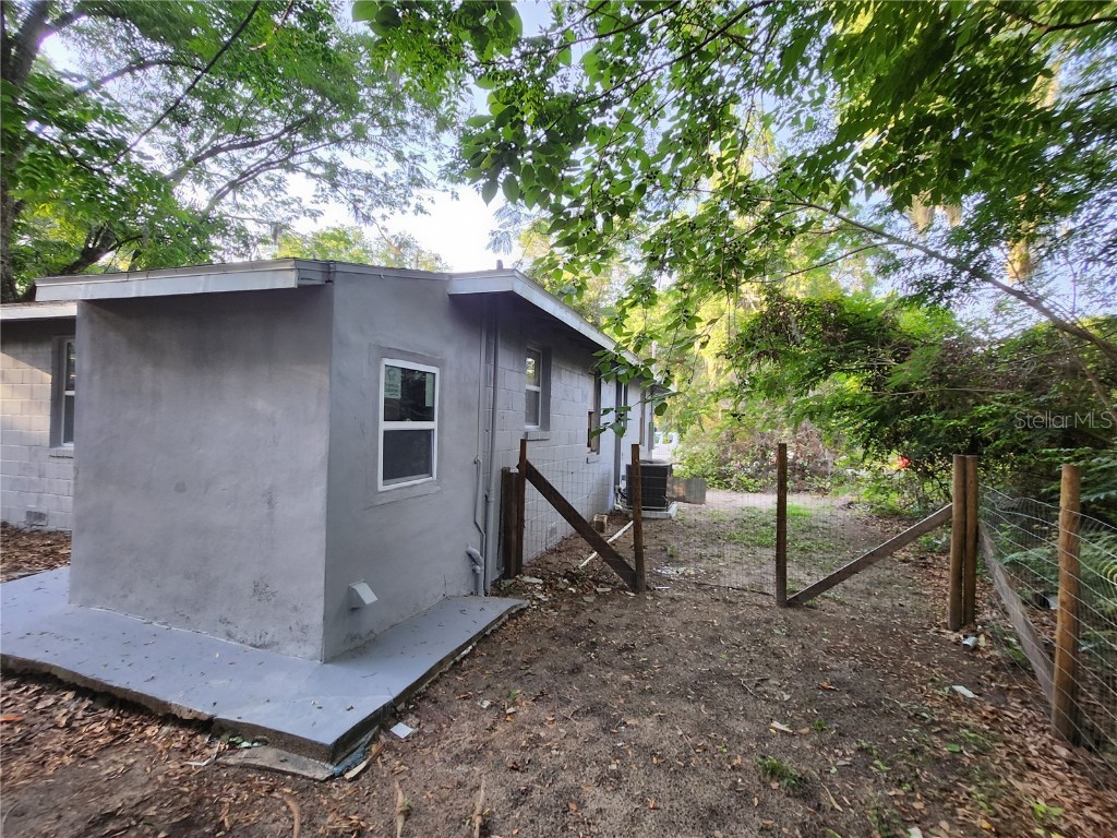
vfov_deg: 89.9
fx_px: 419
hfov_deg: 106.2
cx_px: 558
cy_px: 419
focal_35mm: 13
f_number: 2.2
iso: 80
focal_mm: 1.7
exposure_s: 1/60
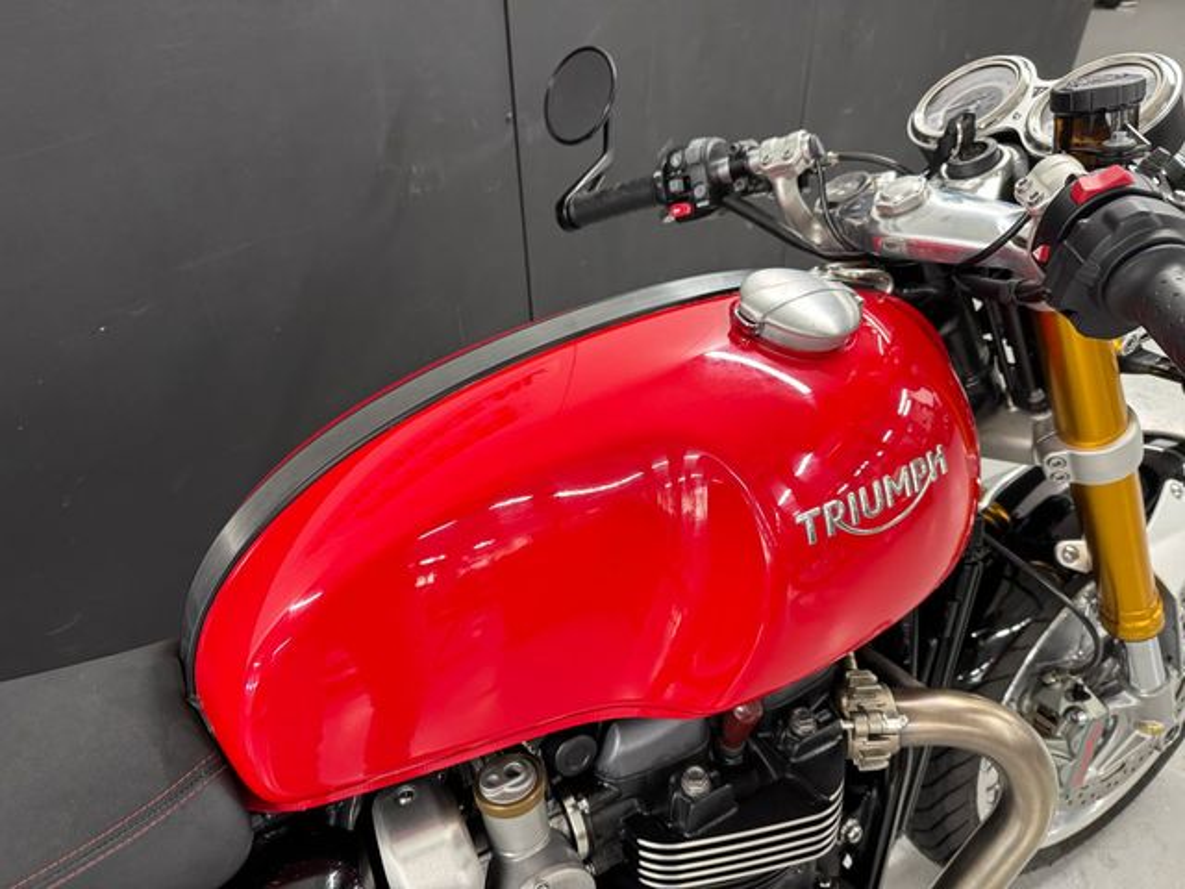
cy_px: 444
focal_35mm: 24
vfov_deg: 56.8
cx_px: 592
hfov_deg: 71.6
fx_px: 822
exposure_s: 1/50
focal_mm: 6.76
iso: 400
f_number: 1.78
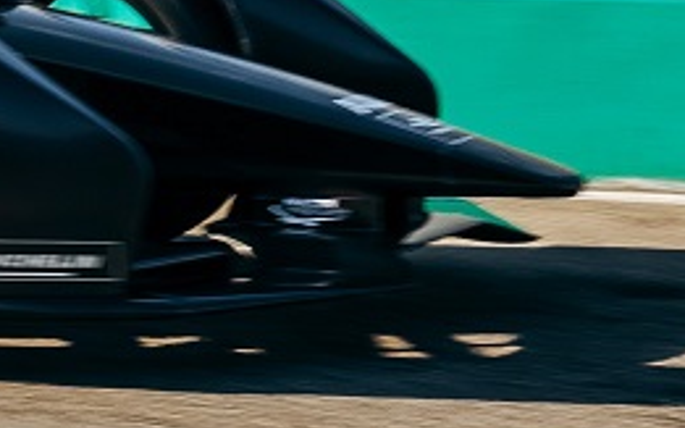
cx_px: -381
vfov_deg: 5.6
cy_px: 38
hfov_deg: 8.8
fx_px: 4330
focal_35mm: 232
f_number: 10
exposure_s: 1/100
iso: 100
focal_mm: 35
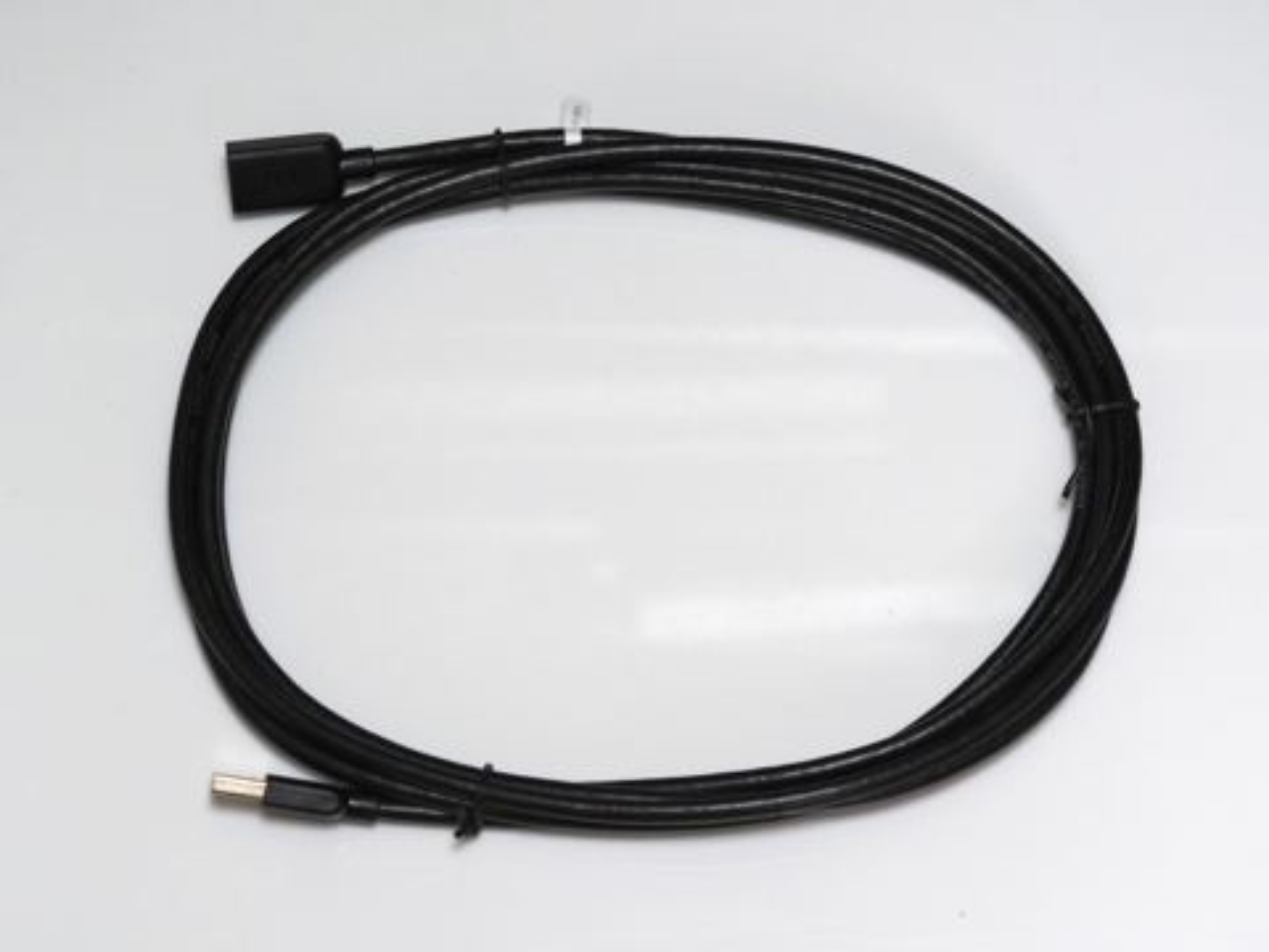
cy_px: 476
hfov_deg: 16.4
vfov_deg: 12.3
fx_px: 4399
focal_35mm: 120
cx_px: 634
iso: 640
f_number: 4
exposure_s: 1/125
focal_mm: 60
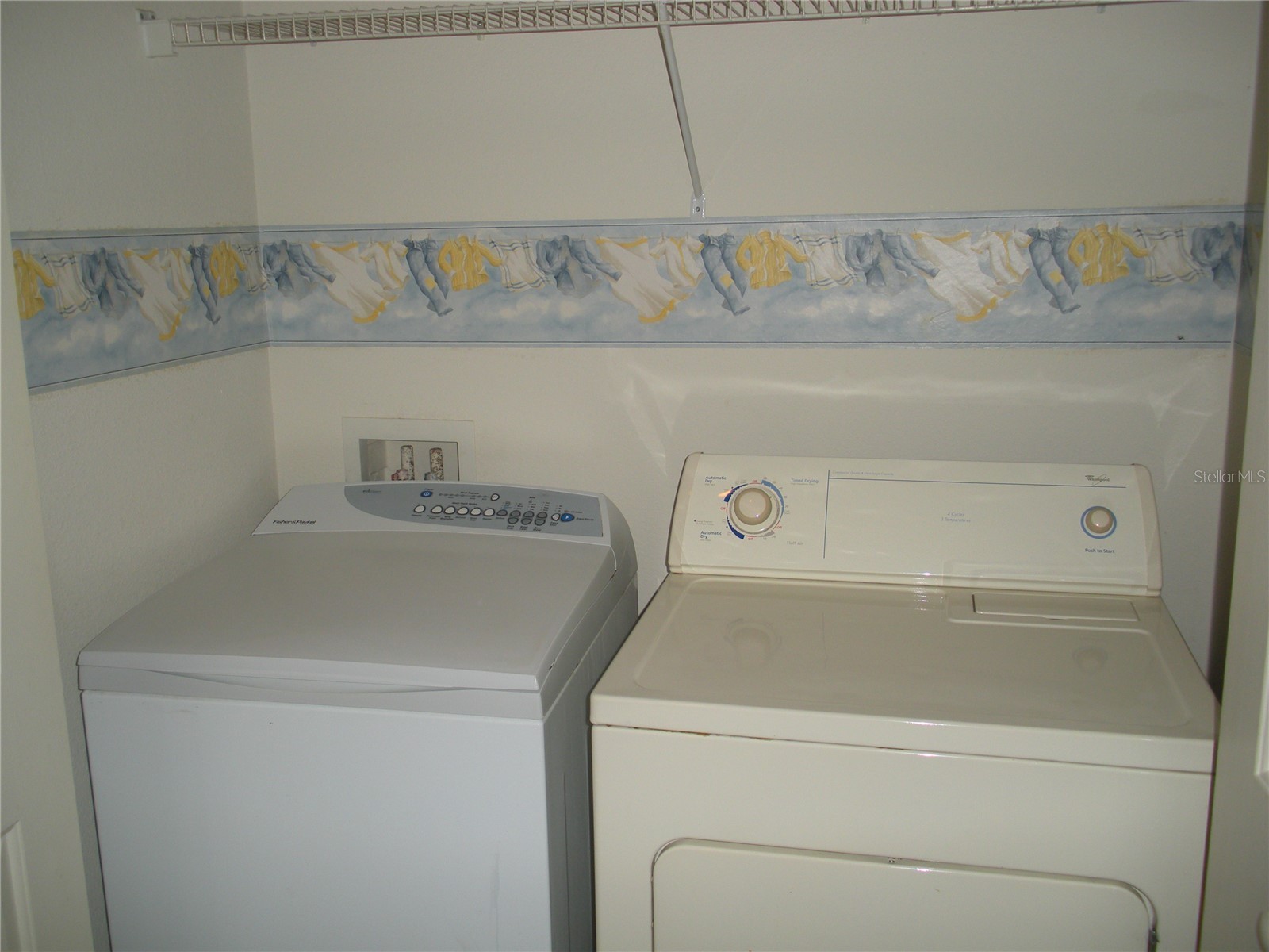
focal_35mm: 36
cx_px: 634
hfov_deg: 51.4
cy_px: 476
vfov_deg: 39.7
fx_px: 1320
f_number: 3.5
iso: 76
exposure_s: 1/60
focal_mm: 6.3
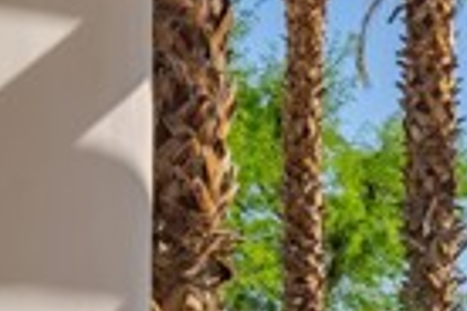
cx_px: 937
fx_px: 2166
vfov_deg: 8.0
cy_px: 509
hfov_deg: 11.1
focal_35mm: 167
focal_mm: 24
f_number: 10
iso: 100
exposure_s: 1/1000
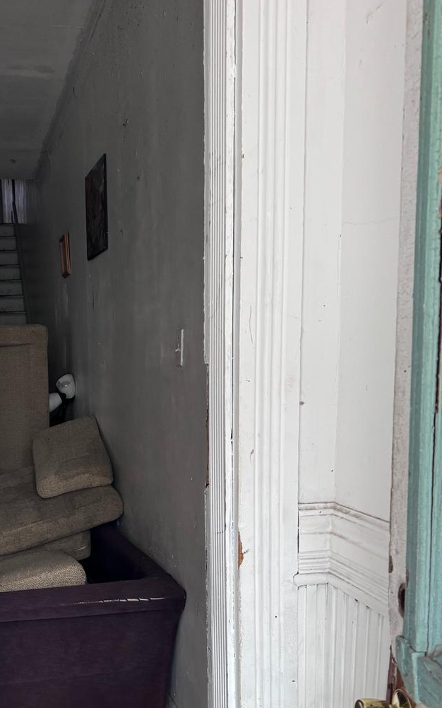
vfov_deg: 49.5
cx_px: 93
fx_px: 752
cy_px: 471
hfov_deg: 32.0
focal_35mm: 39
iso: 250
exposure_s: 1/60
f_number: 1.78
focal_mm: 6.76
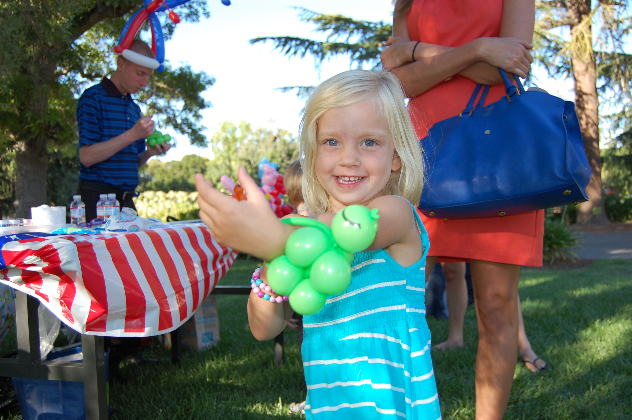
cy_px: 210
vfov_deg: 39.9
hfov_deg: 57.3
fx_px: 579
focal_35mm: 33
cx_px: 316
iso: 400
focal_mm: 22
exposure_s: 1/500
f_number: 4
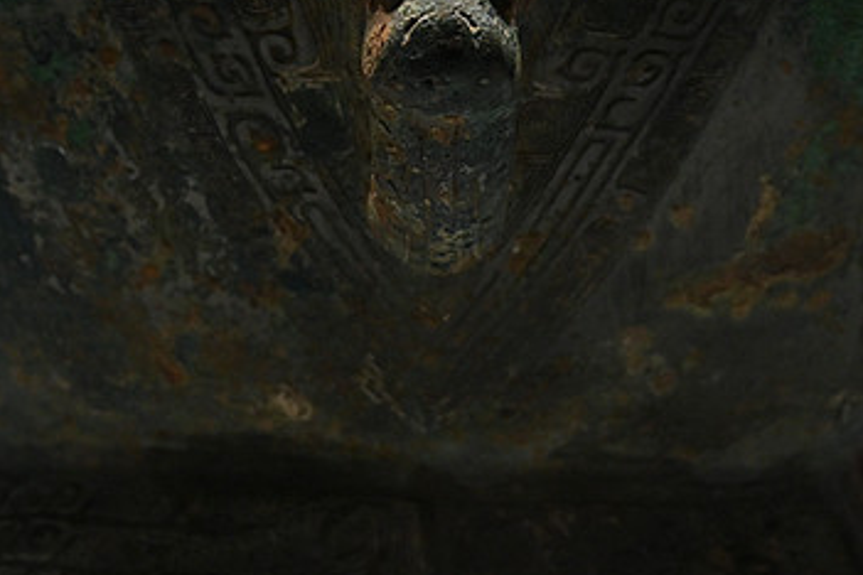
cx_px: 450
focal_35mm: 123
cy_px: 68
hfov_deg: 16.7
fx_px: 2948
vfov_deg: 11.1
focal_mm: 36
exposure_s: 1/40
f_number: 6.3
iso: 1250
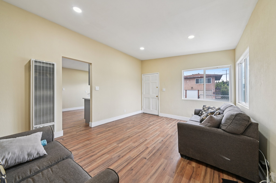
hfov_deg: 112.7
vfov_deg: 89.9
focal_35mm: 12
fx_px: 92
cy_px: 92
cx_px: 138
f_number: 8
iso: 250
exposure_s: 1/13
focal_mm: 12
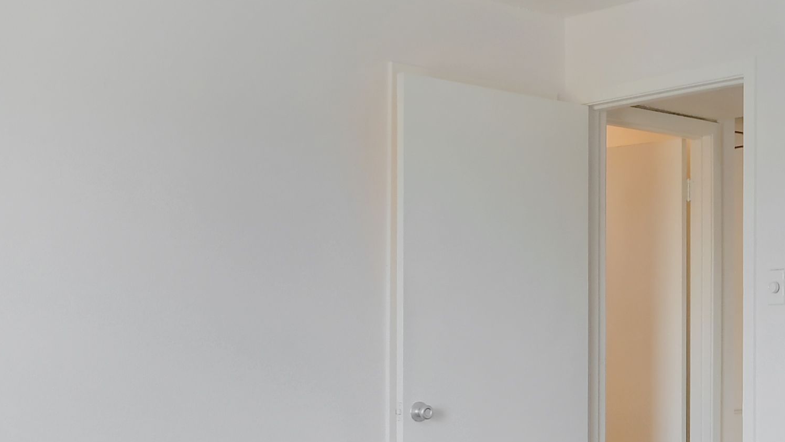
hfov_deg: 33.3
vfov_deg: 20.2
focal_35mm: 59
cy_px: 351
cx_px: 731
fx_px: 1228
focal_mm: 14
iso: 1250
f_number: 8
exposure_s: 1/30
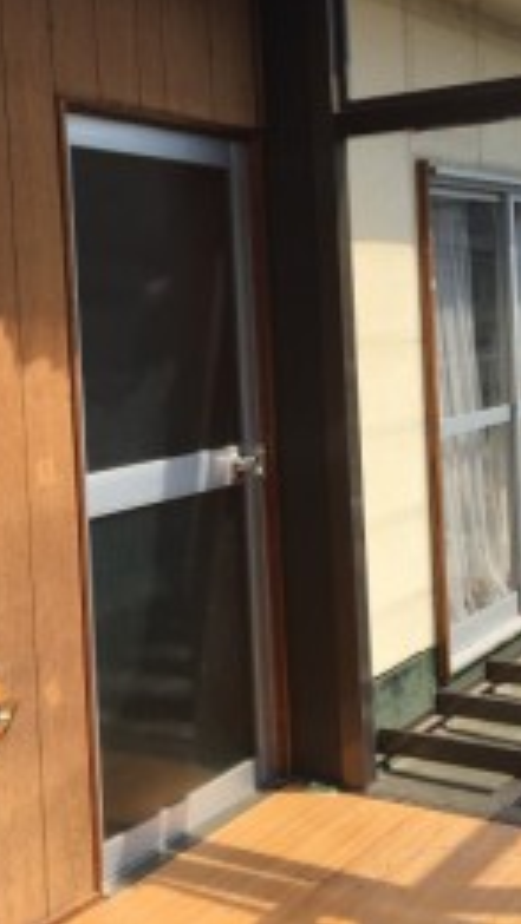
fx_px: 1276
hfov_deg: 23.0
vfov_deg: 39.6
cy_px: 356
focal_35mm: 52
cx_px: 312
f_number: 2.2
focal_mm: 4.15
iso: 25
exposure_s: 1/1508
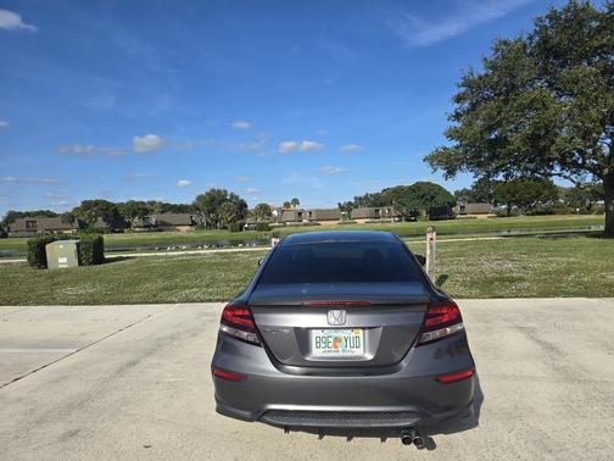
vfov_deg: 58.9
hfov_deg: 73.9
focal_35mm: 23
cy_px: 230
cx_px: 307
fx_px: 408
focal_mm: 6.3
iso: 12
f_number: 1.7
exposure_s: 1/878
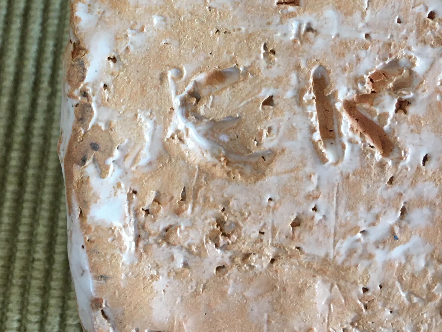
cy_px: -25
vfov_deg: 20.4
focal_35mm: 69
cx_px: 181
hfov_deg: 28.1
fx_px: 881
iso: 125
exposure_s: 1/33
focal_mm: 4.15
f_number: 2.2
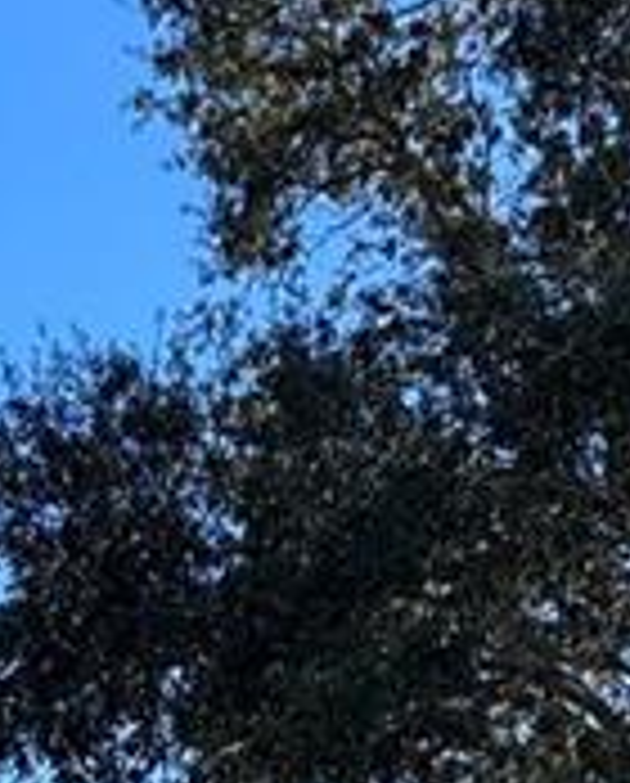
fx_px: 2183
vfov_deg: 15.4
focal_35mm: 94
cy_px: 1656
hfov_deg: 15.9
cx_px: -72
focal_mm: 2.22
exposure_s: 1/821
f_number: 2.2
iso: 40
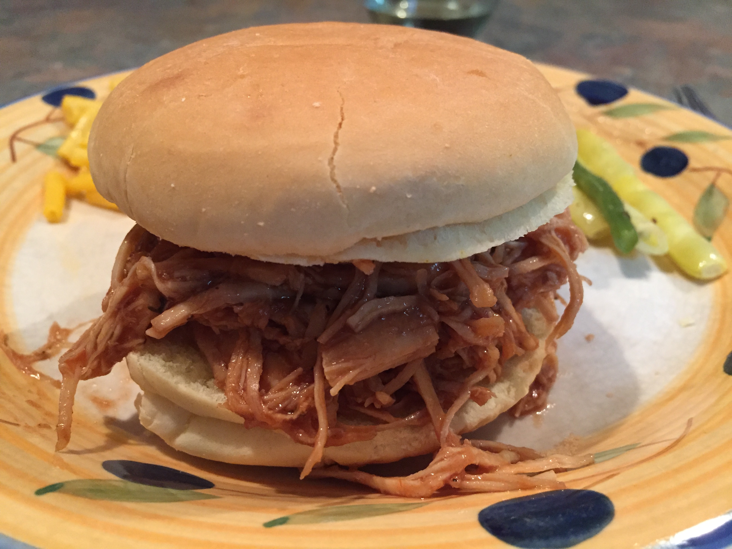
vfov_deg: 48.2
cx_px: 366
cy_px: 274
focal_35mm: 29
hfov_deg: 61.7
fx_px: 613
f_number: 2.2
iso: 250
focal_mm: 4.15
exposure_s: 1/30
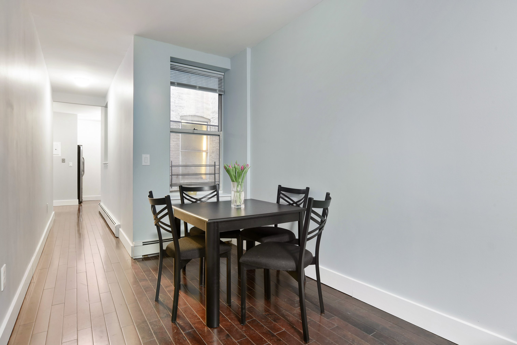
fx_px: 259
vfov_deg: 67.4
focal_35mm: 18
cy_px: 172
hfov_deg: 90.0
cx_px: 258
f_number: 11
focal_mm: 18
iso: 200
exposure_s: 10
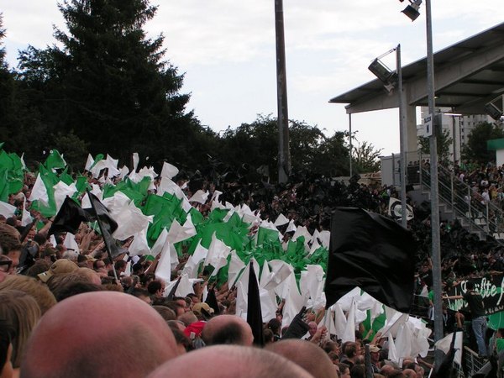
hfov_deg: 30.7
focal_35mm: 63
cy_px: 189
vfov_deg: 23.3
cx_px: 252
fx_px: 917
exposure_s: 1/160
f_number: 4.5
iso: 50
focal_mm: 9.7
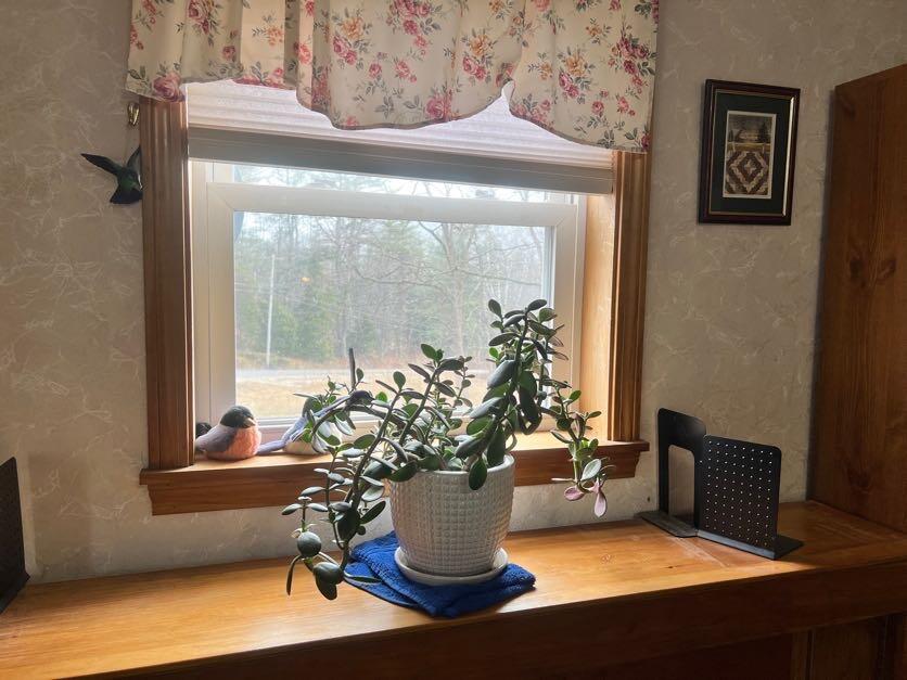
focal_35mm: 26
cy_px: 340
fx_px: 681
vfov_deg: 53.1
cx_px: 454
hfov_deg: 67.3
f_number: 1.5
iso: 50
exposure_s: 1/120
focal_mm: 5.7
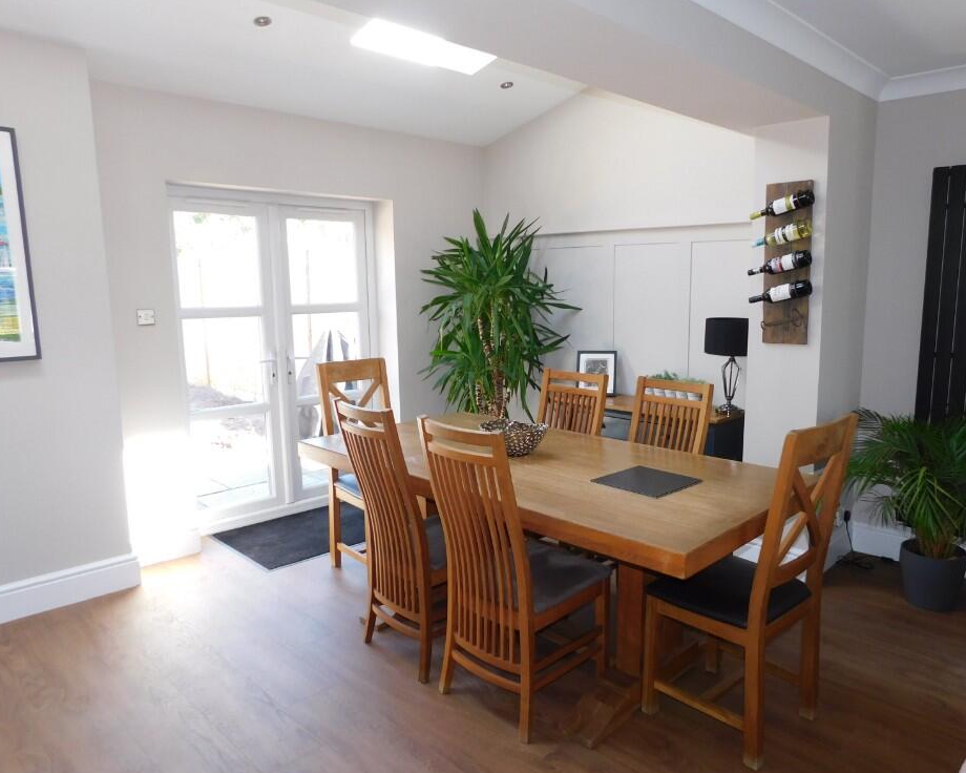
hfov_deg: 67.9
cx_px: 530
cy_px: 401
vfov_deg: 56.8
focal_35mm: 25
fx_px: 715
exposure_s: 1/30
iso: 125
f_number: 3
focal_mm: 4
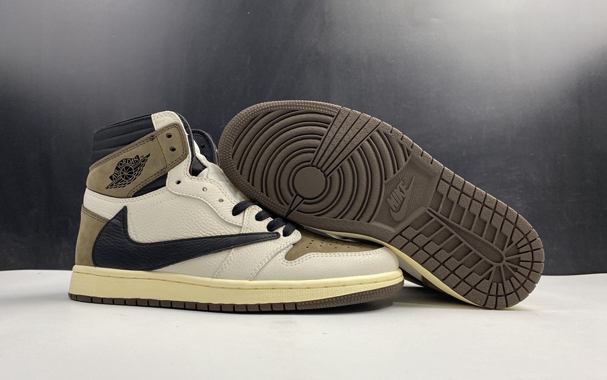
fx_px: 463
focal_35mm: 28
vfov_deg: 44.3
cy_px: 227
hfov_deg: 66.5
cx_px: 303
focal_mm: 4.25
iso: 80
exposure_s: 1/121
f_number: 1.8
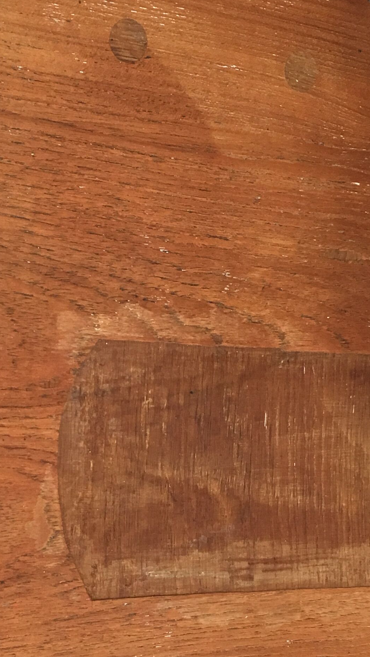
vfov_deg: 30.8
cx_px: 89
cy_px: 434
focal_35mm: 68
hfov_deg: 17.6
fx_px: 1186
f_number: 2.2
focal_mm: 4.15
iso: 50
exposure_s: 1/33
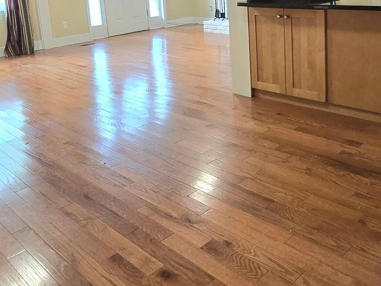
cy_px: 48
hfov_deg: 52.3
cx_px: 228
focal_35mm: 35
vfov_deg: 38.8
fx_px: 385
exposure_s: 1/60.2
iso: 200
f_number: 2.2
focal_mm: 2.2
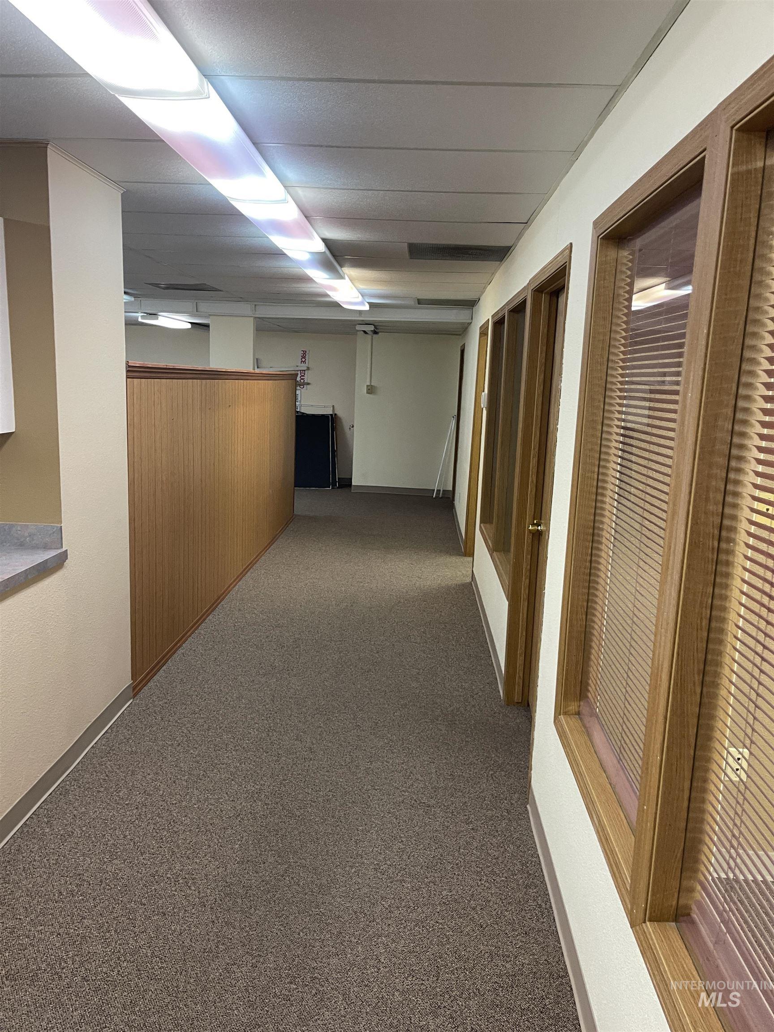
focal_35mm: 25
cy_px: 516
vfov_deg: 69.4
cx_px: 387
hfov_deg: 54.9
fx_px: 745
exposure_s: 1/60
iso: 250
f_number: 1.6
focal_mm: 5.1
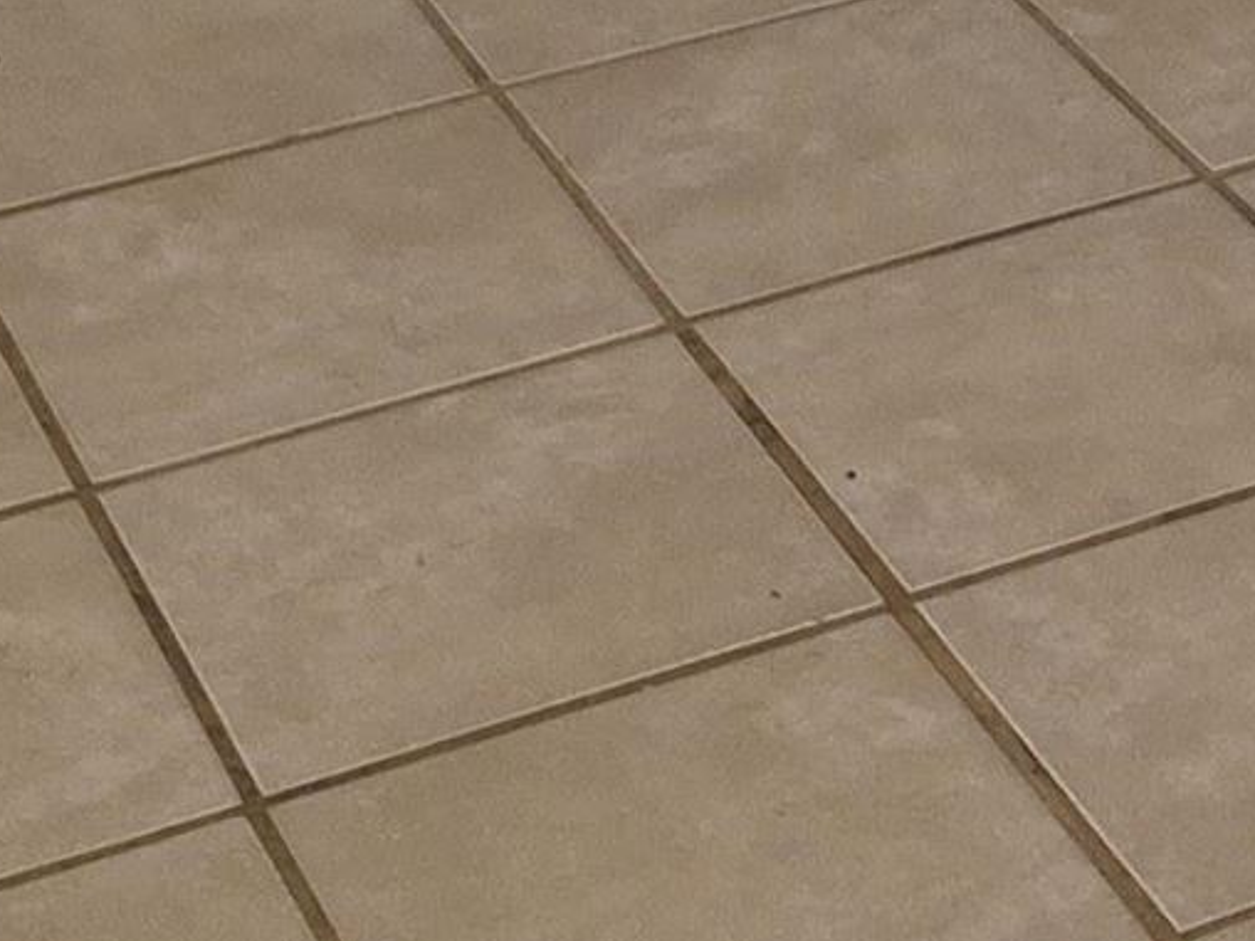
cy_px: -1432
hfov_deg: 13.6
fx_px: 5039
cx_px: 1663
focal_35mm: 139
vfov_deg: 9.4
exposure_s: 1/120
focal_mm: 5.4
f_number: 1.8
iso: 250
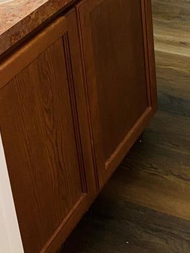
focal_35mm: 73
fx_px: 533
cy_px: -100
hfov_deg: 19.1
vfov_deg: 22.9
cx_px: 227
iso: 125
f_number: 1.8
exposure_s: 1/60
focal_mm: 4.25
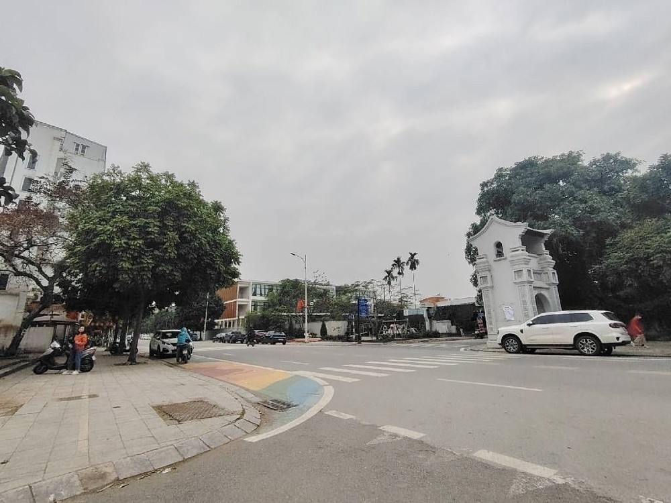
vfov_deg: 74.7
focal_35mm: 17
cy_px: 252
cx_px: 336
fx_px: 330
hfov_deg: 91.0
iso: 100
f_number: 2.2
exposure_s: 1/2087
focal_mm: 1.42
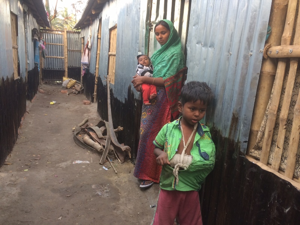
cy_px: 112
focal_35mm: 29
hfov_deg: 61.7
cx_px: 150
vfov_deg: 48.2
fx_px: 251
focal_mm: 4.15
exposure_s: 1/33
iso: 32
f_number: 2.2
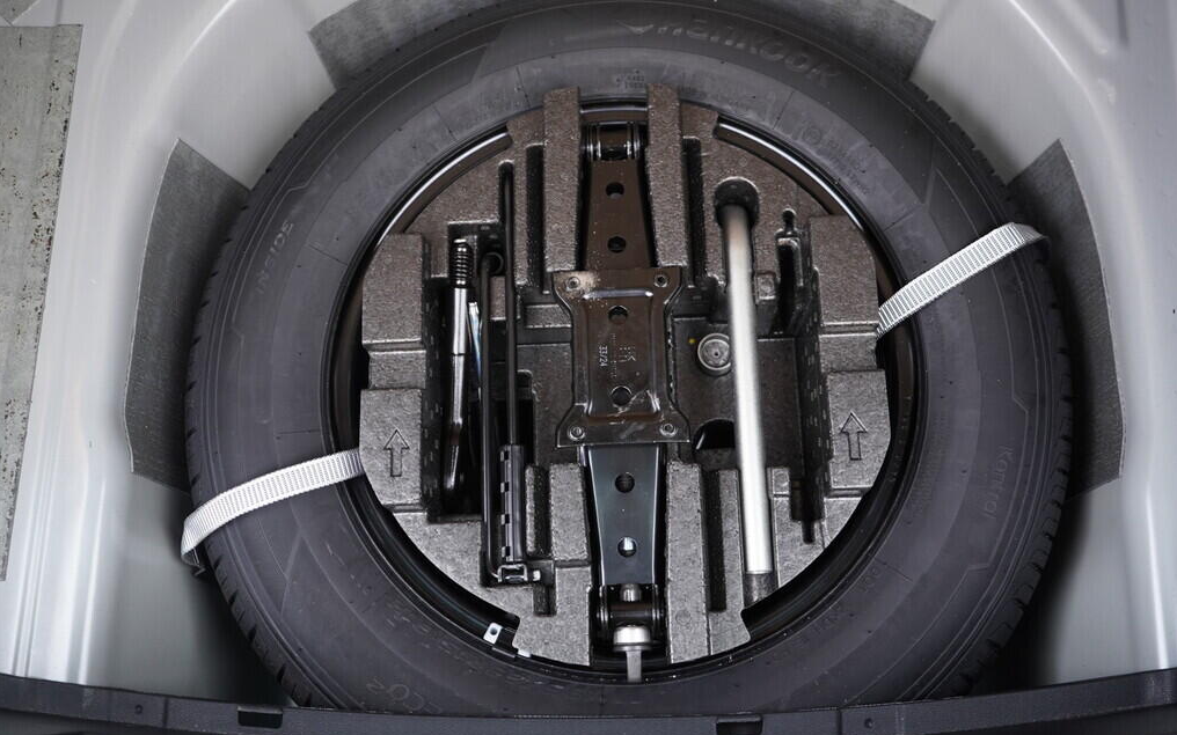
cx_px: 588
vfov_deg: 34.4
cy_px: 377
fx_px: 1187
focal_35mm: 37
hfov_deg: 52.7
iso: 500
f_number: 2.8
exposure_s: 1/40
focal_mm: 24
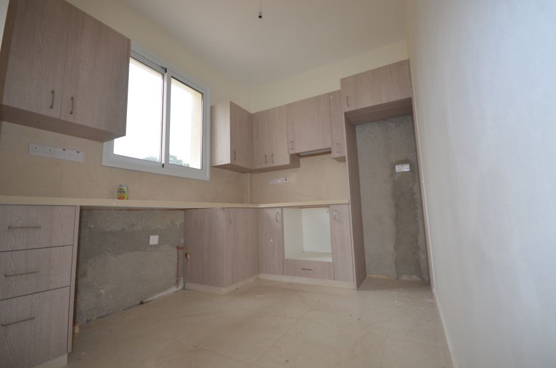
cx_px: 278
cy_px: 184
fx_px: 231
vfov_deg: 77.1
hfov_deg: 100.5
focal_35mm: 15
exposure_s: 1/60
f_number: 4
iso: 450
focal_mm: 10
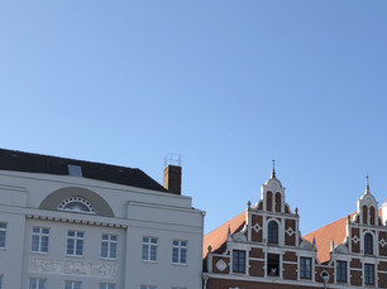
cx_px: 278
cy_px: 276
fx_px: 715
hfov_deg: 29.9
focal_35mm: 64
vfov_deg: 22.2
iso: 20
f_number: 1.8
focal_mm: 3.99
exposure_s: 1/1600
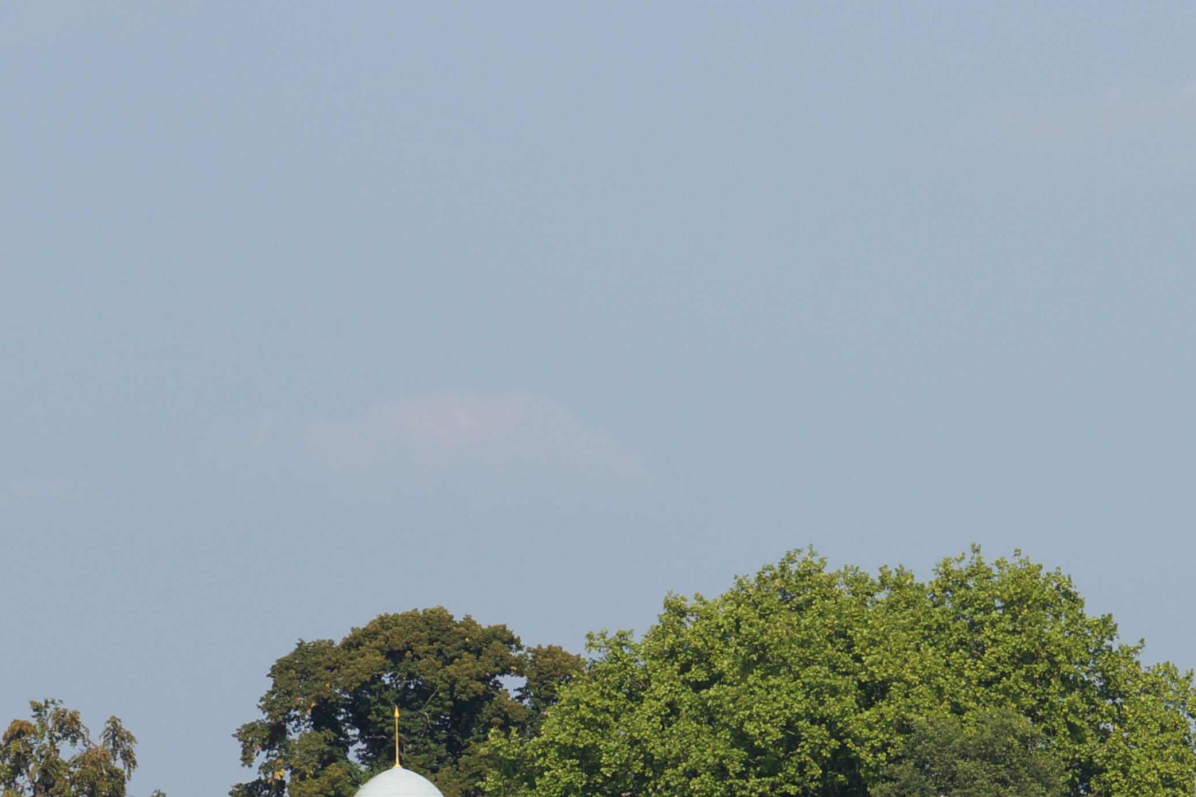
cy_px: 890
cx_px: 905
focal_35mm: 518
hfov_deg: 4.0
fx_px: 17208
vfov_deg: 2.7
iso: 100
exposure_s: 1/320
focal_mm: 120
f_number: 8
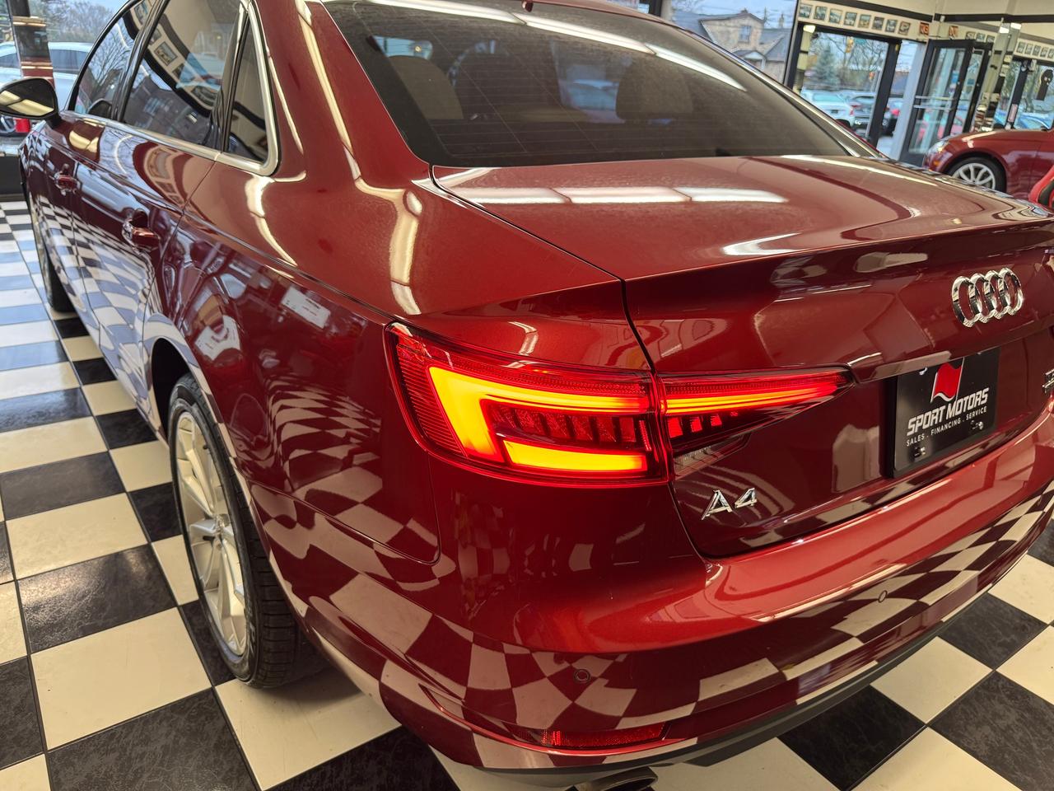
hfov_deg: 71.6
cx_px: 527
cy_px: 396
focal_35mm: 24
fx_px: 731
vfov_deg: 56.8
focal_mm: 6.76
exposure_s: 1/60
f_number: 1.78
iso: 160
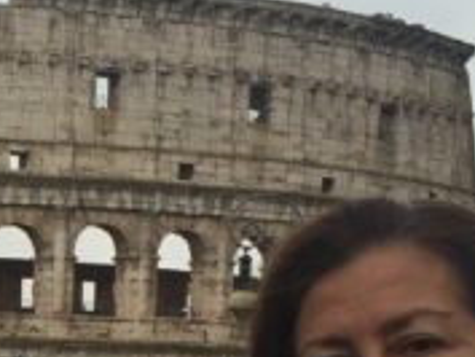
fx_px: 1730
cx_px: -215
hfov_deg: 14.7
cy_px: 462
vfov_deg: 11.5
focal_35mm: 126
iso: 32
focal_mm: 4.15
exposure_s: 1/494
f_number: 2.2
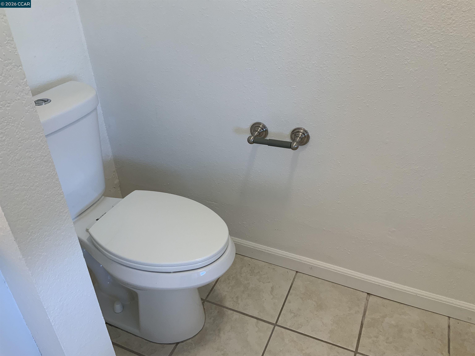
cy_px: 178
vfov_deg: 48.2
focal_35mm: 29
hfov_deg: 61.7
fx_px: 398
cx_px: 238
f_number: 1.8
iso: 40
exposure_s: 1/60
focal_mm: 3
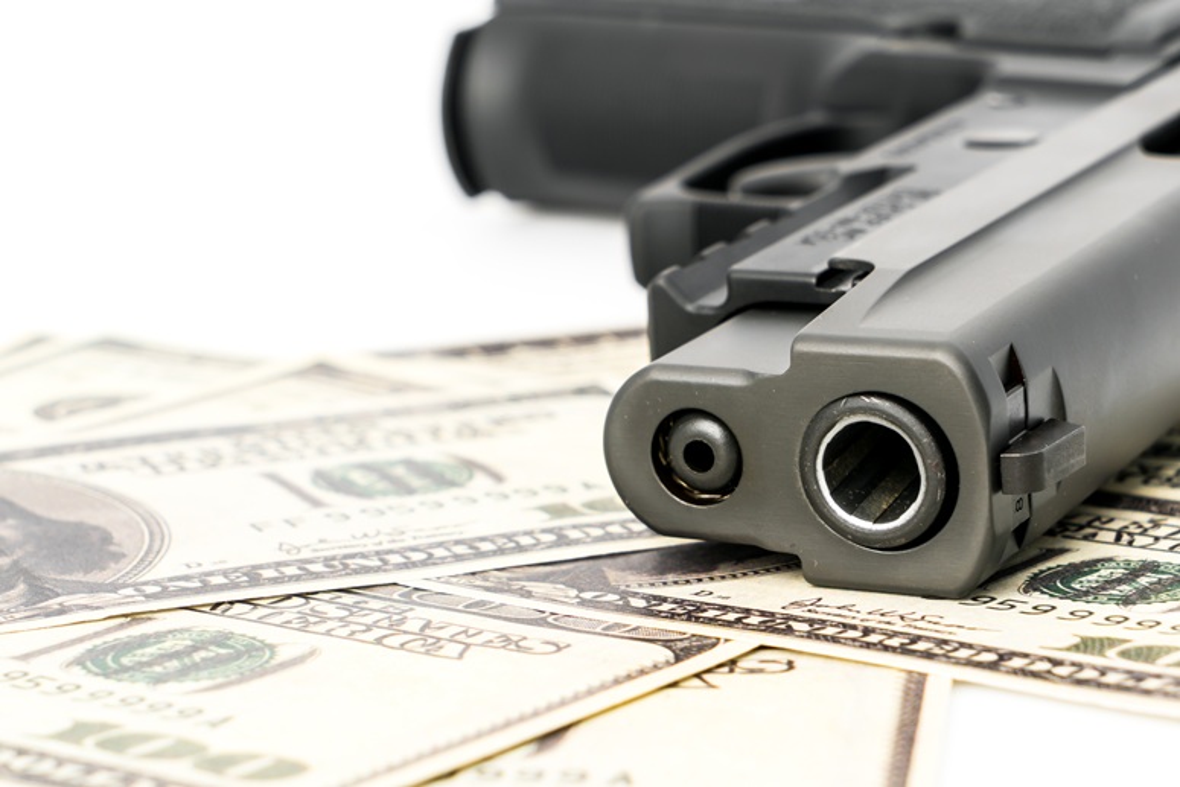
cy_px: 394
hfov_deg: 19.5
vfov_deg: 13.0
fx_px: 3442
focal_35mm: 105
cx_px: 590
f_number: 13
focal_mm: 70
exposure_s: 1/160
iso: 100
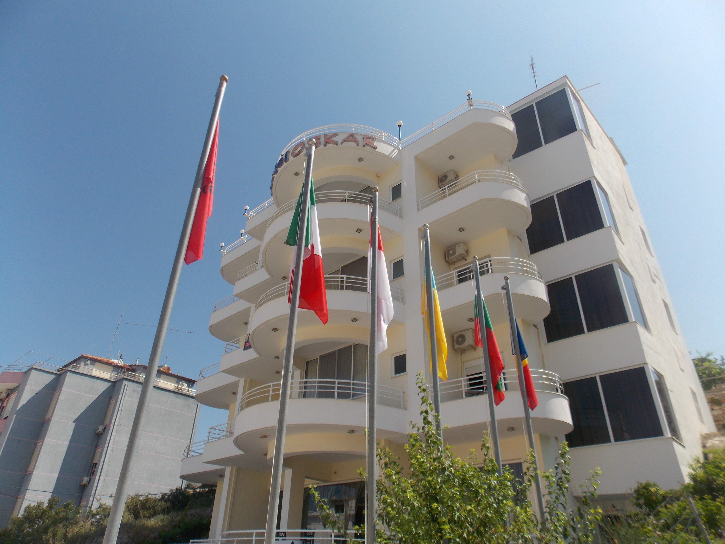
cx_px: 357
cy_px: 263
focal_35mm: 24
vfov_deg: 56.8
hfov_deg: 71.6
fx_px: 503
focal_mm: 4
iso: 80
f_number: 9.9
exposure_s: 1/160
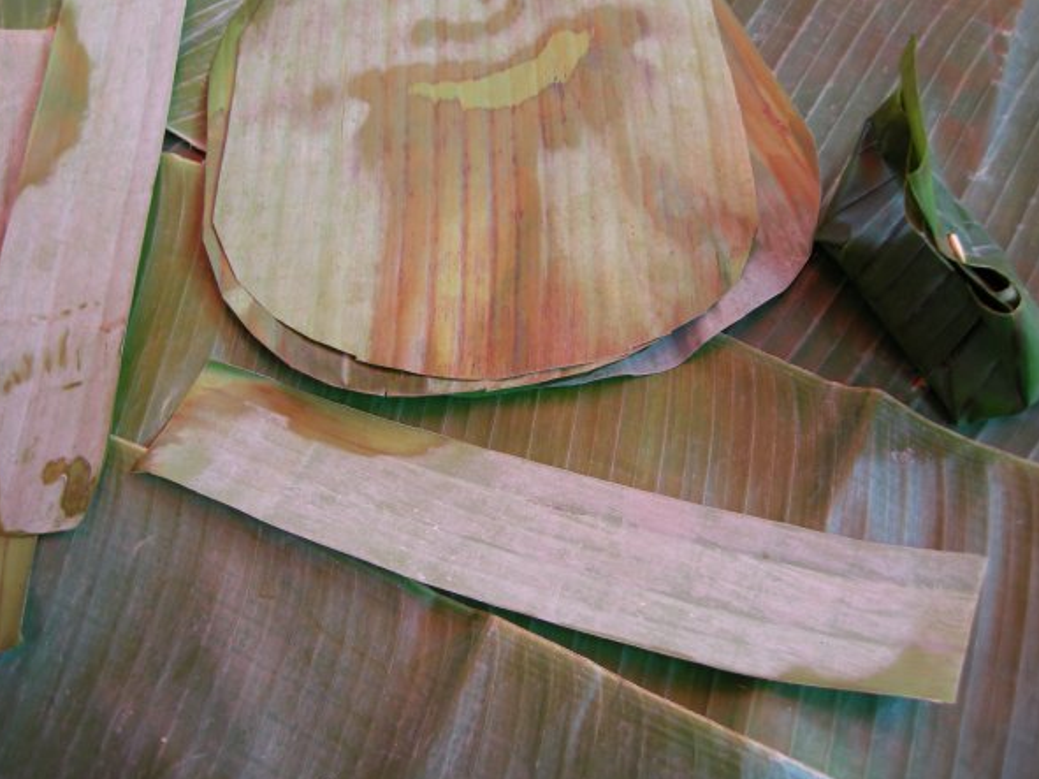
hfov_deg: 47.9
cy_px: 364
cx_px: 538
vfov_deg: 36.8
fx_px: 1170
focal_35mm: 39
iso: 64
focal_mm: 7.5
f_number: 2.7
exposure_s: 1/14.7
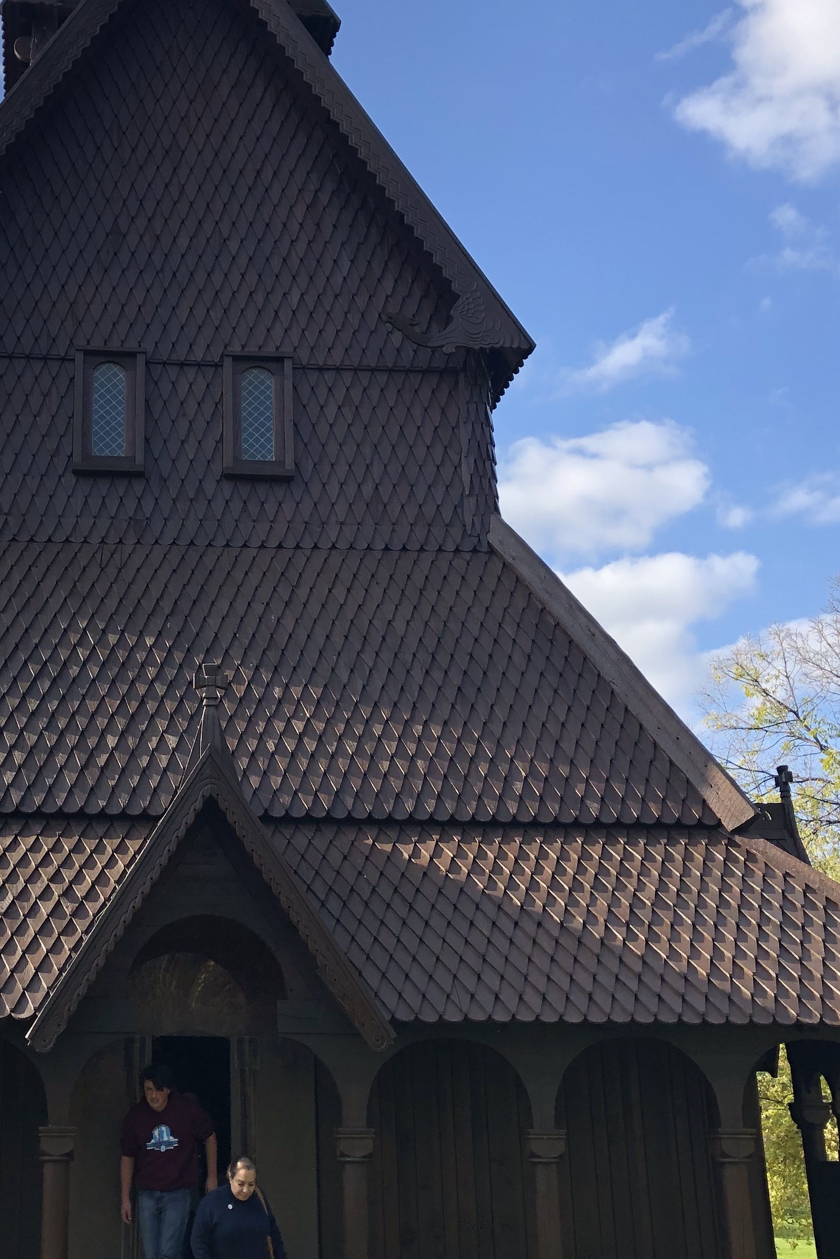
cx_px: 168
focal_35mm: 48
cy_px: 562
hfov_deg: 27.5
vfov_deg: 41.1
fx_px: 1680
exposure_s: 1/941
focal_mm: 3.99
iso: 20
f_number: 1.8
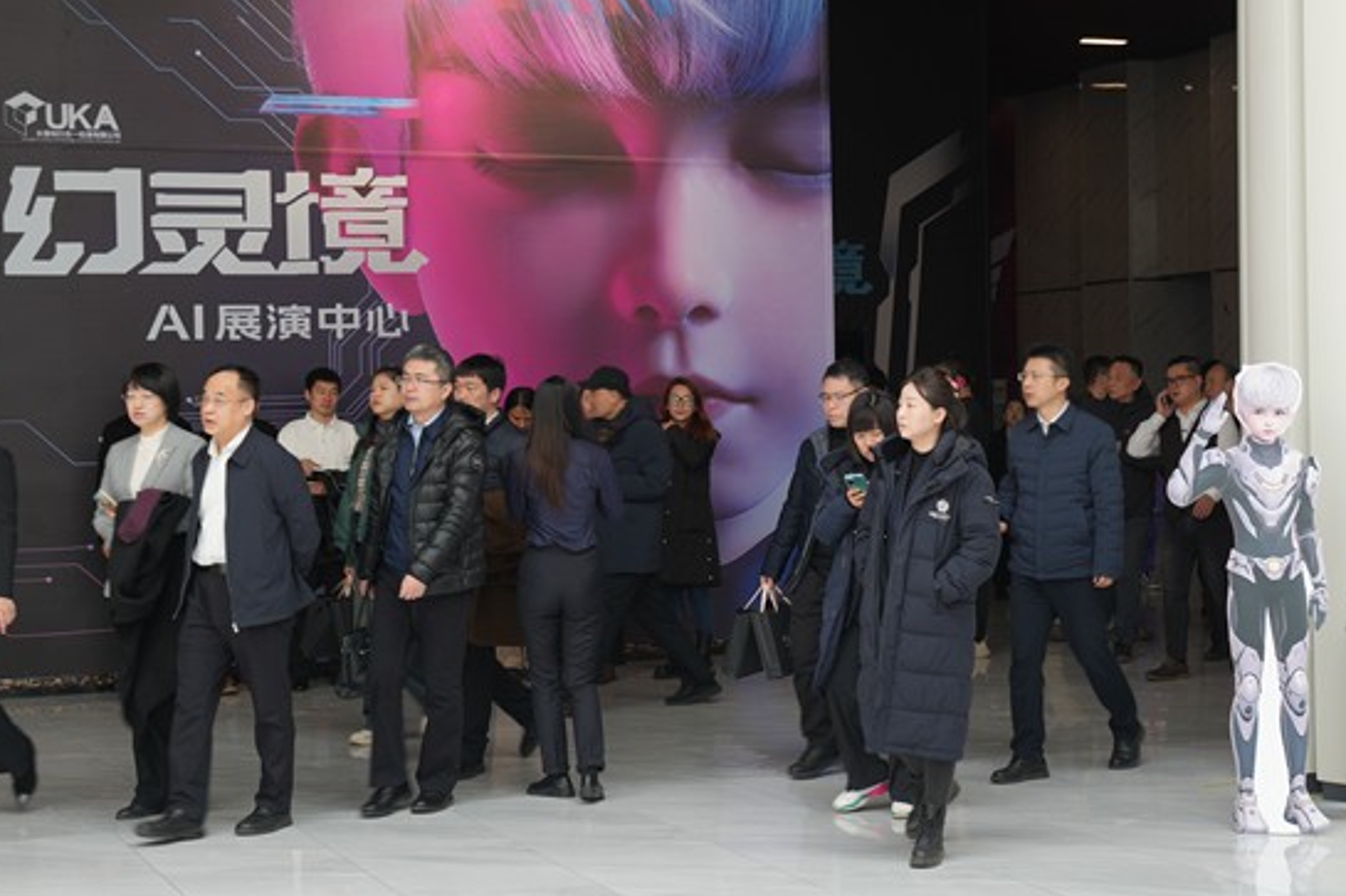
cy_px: 386
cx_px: 867
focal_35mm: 71
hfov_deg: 28.3
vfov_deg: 19.2
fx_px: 2654
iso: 125
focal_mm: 45
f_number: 4
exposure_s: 1/60
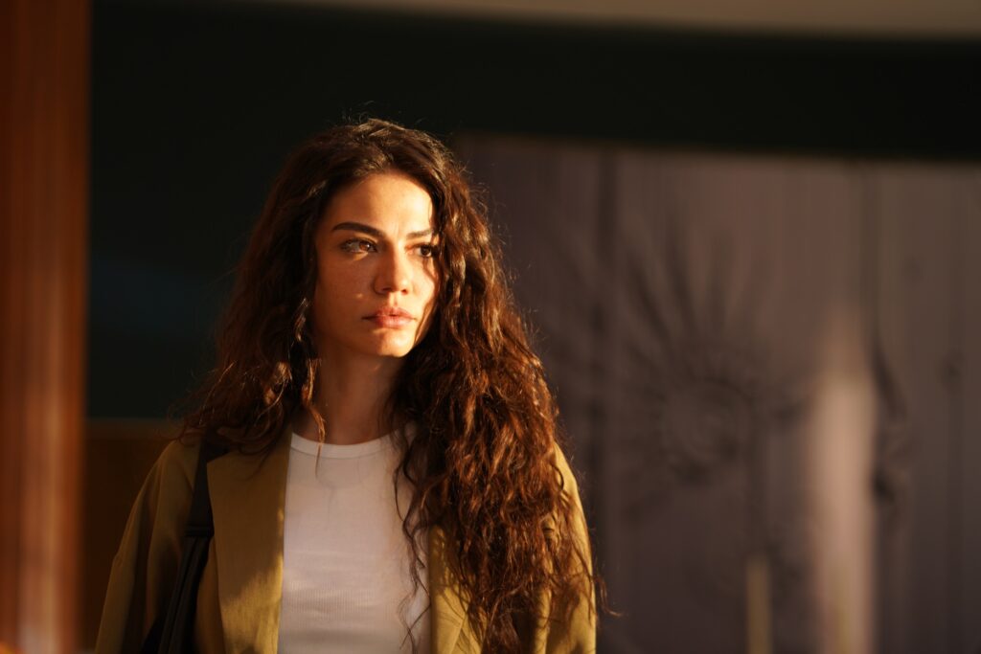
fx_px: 3734
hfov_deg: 15.0
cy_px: 327
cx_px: 490
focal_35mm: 137
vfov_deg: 10.0
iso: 200
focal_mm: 137
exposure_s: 1/60
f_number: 3.2
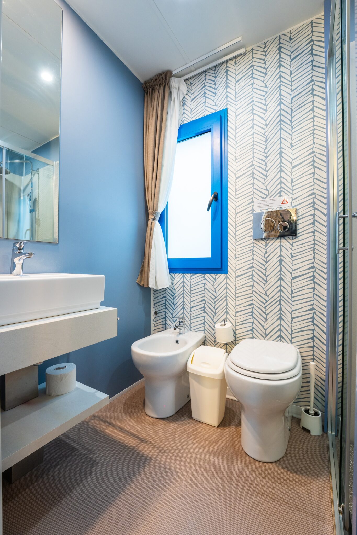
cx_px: 178
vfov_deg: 98.9
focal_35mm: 15
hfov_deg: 75.8
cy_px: 268
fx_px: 229
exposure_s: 1/6
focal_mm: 15.4
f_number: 8
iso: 800
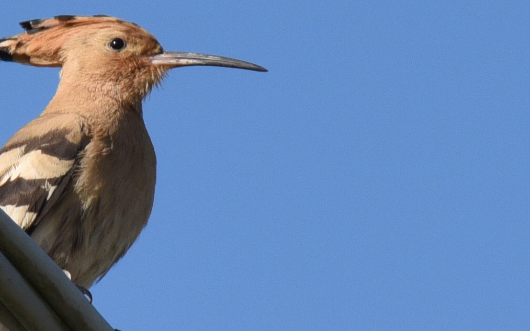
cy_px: 282
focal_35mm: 1159
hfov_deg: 1.8
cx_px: 81
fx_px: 16740
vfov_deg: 1.1
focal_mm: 600
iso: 800
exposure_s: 1/1000
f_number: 11
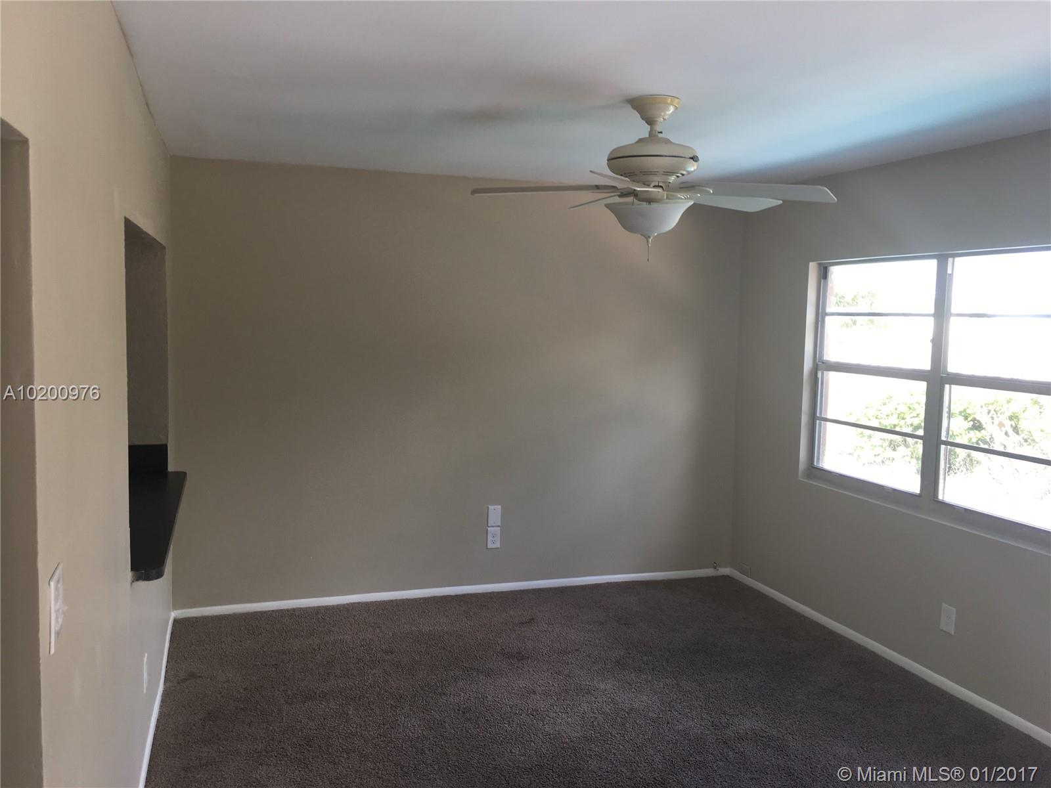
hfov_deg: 61.7
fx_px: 880
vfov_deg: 48.2
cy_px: 394
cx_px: 526
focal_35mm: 29
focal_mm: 4.15
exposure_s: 1/60
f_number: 2.2
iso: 32
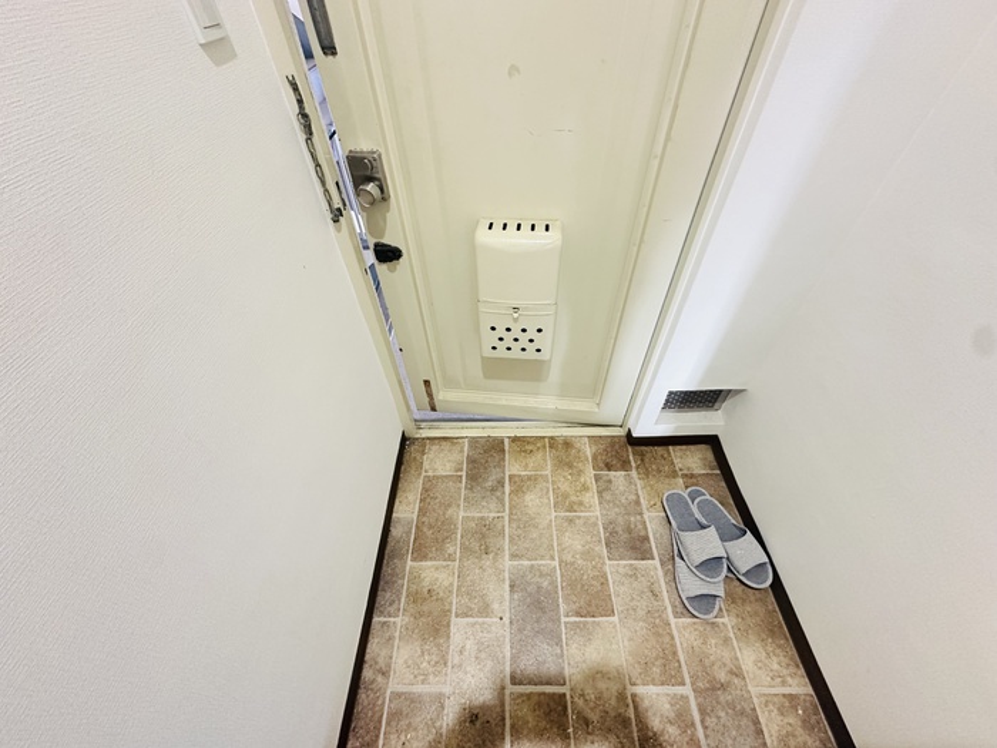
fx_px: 403
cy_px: 374
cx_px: 498
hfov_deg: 102.1
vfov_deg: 85.7
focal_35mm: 14
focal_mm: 2.22
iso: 400
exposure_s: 1/60
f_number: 2.2
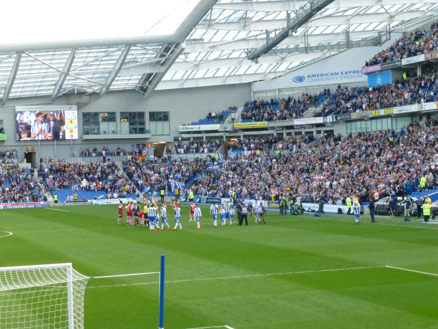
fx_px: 1000
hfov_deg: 24.7
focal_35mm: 79
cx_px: 219
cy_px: 164
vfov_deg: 18.7
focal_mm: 14.2
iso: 1600
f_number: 5.1
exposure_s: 1/1300
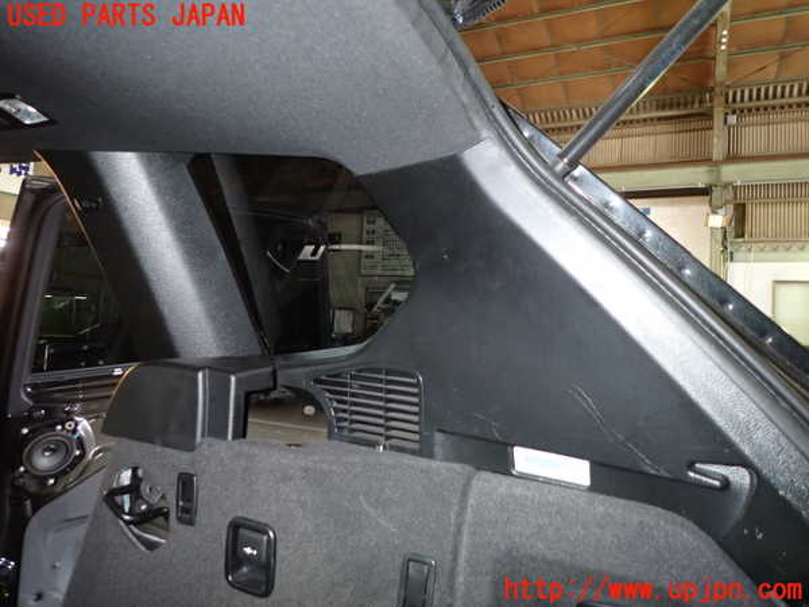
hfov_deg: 69.4
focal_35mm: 25
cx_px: 404
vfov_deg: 54.9
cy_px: 304
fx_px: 584
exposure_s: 1/30
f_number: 2
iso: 320
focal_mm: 4.5
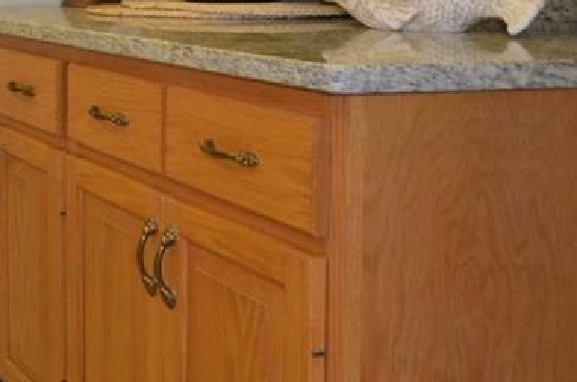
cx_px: -330
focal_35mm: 63
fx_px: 1007
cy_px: -48
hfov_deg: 23.9
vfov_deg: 20.4
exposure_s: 1/80
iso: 400
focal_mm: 10
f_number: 3.5
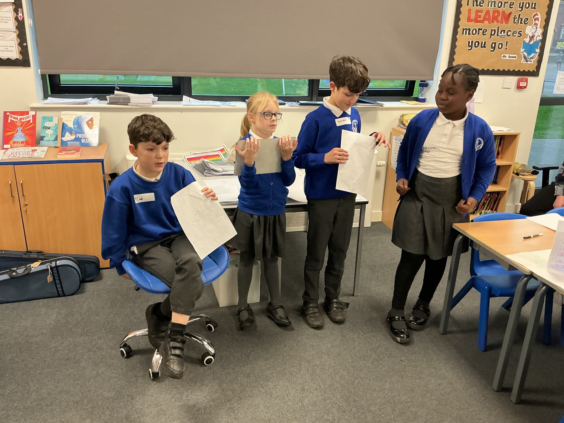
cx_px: 282
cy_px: 212
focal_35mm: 29
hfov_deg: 61.7
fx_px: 472
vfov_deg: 48.2
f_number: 1.8
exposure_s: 1/60
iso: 160
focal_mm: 3
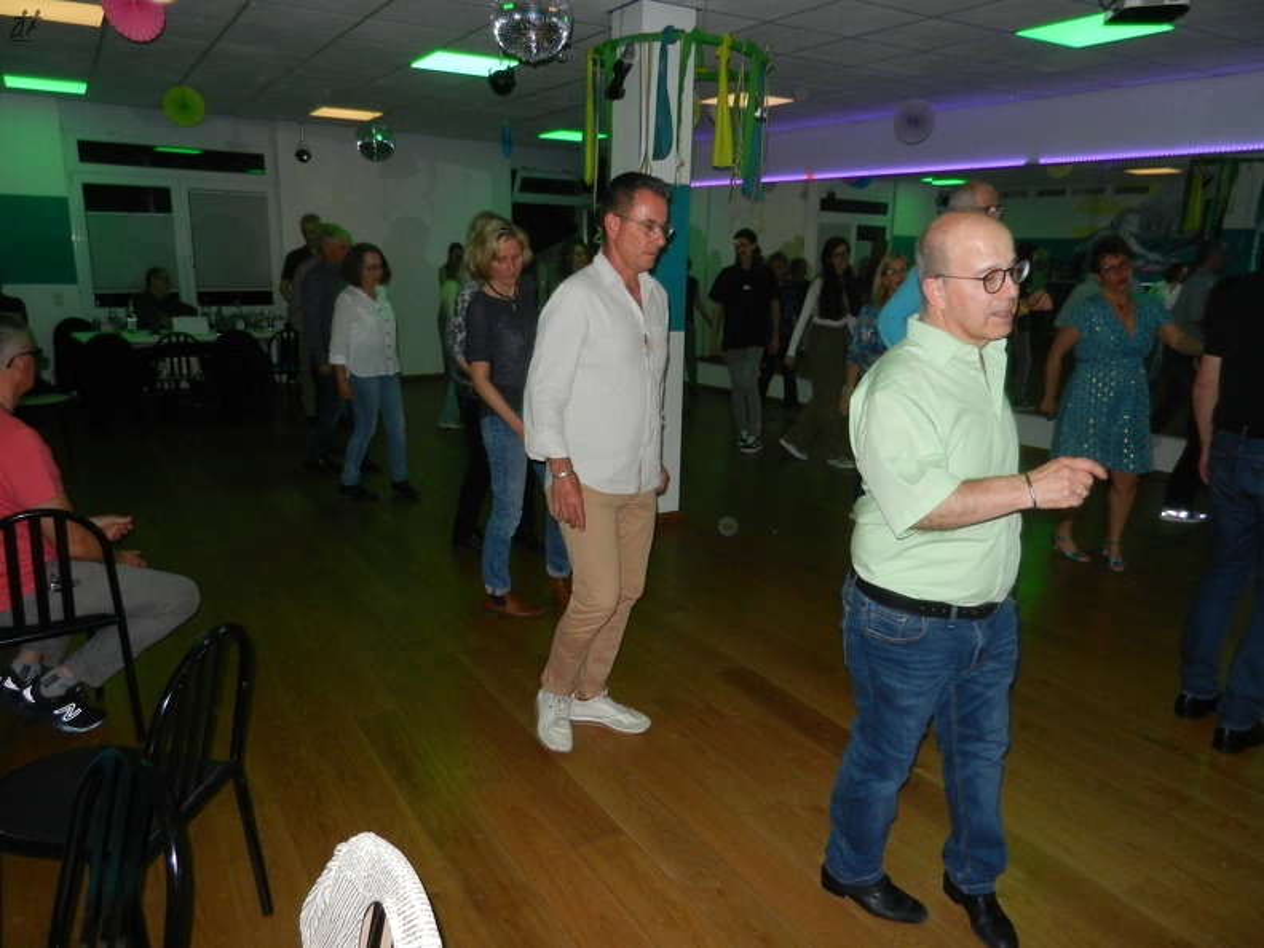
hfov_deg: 69.4
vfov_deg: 54.9
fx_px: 913
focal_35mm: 25
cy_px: 474
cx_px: 632
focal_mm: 4.5
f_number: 3.5
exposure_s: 1/30
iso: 320
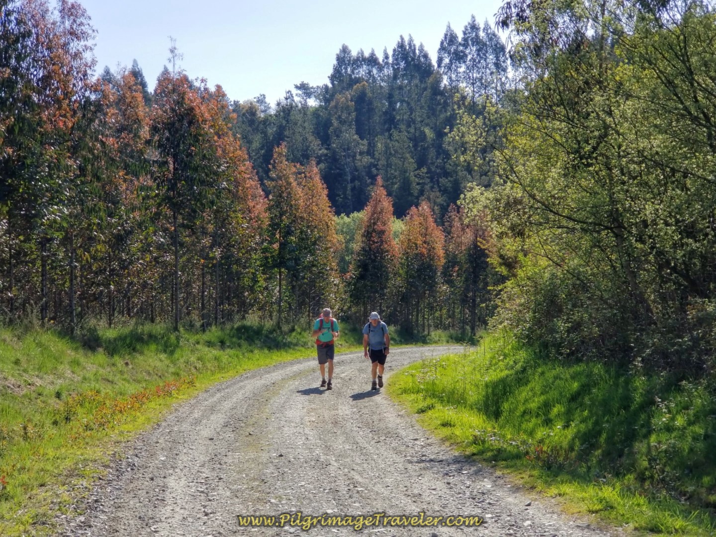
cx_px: 358
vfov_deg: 28.0
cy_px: 268
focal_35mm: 52
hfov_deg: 36.8
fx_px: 1076
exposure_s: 1/1176
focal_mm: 6
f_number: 2.4
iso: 25
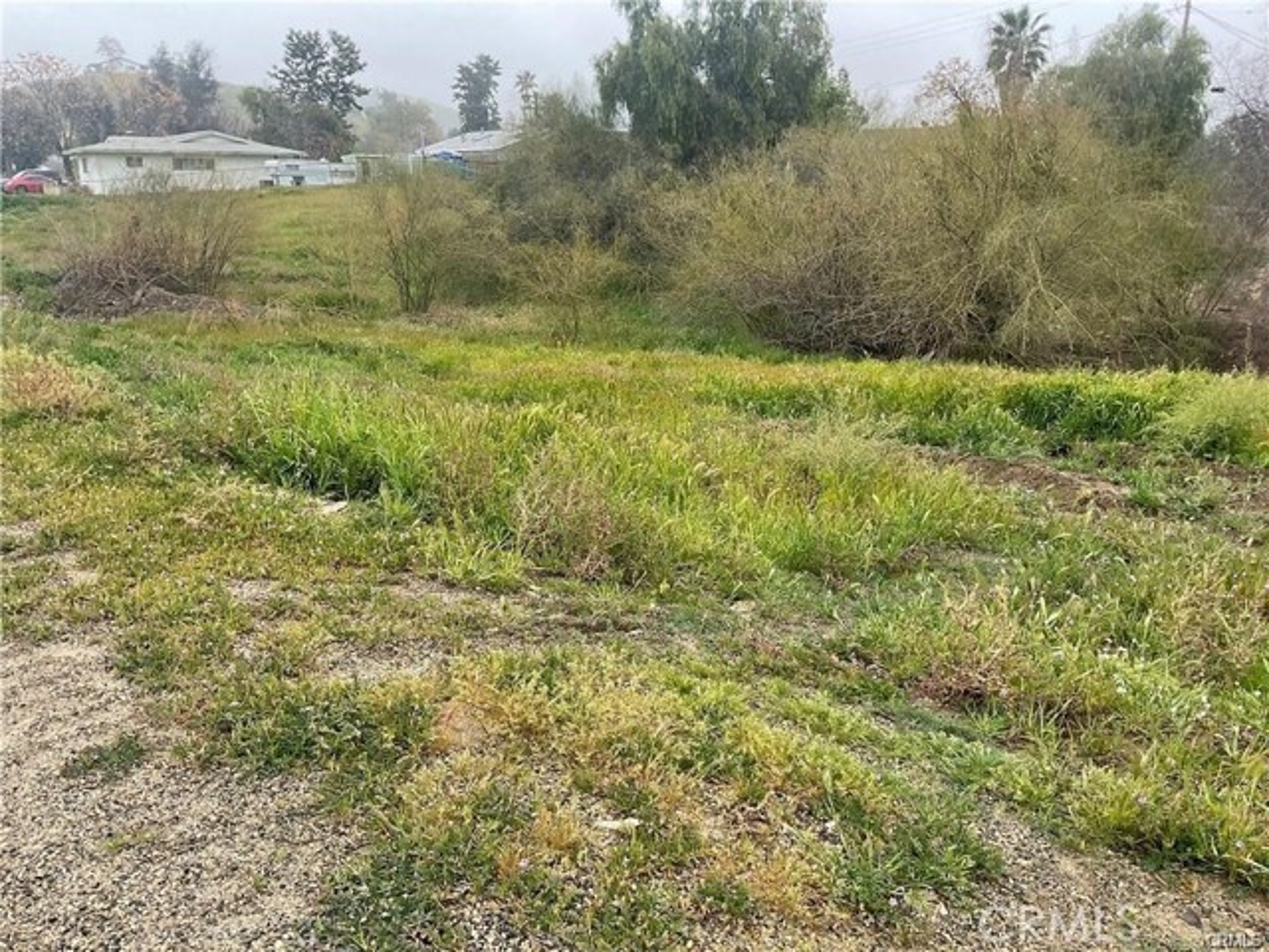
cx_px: 634
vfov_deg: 48.2
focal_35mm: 29
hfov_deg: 61.7
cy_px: 476
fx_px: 1063
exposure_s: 1/478
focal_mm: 3
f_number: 1.8
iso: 16
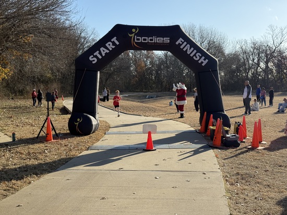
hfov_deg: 39.7
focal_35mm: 48
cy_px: 108
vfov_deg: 30.2
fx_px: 398
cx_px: 144
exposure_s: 1/3891
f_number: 1.78
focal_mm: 6.76
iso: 100
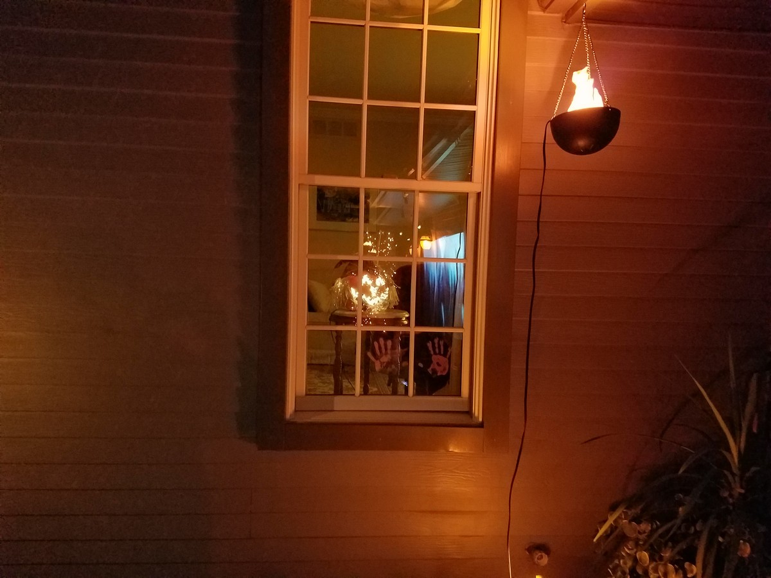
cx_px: 386
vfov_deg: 53.1
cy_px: 289
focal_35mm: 26
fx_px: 579
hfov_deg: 67.3
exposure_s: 1/10
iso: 1000
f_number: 1.7
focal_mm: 4.2
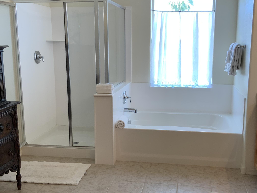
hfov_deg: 43.8
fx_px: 319
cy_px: 96
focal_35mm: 43
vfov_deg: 33.6
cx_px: 142
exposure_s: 1/60
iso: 80
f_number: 1.8
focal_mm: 3
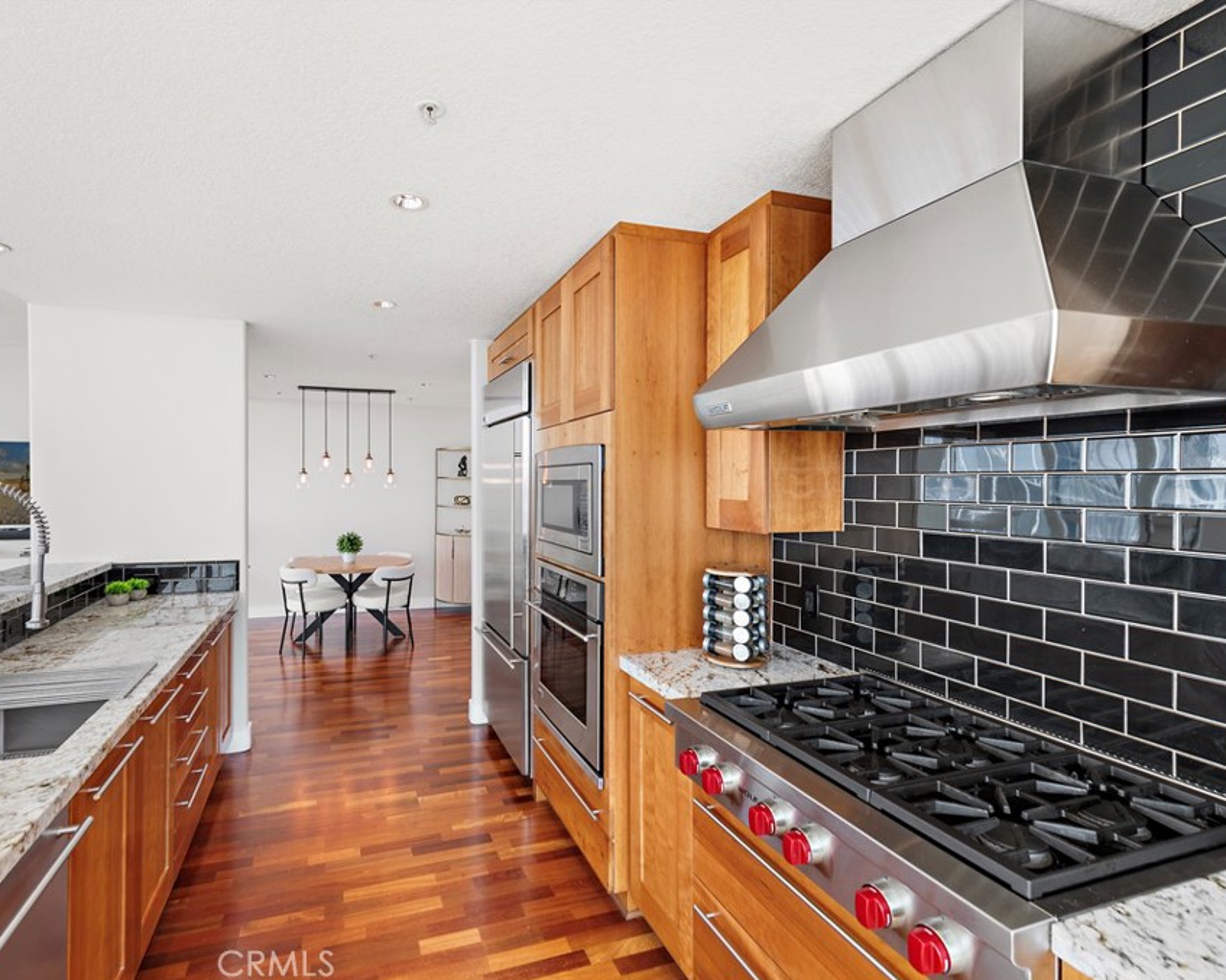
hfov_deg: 89.0
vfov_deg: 77.0
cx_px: 518
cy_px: 491
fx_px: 617
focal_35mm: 17
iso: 125
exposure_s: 1/80
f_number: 7.1
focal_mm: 15
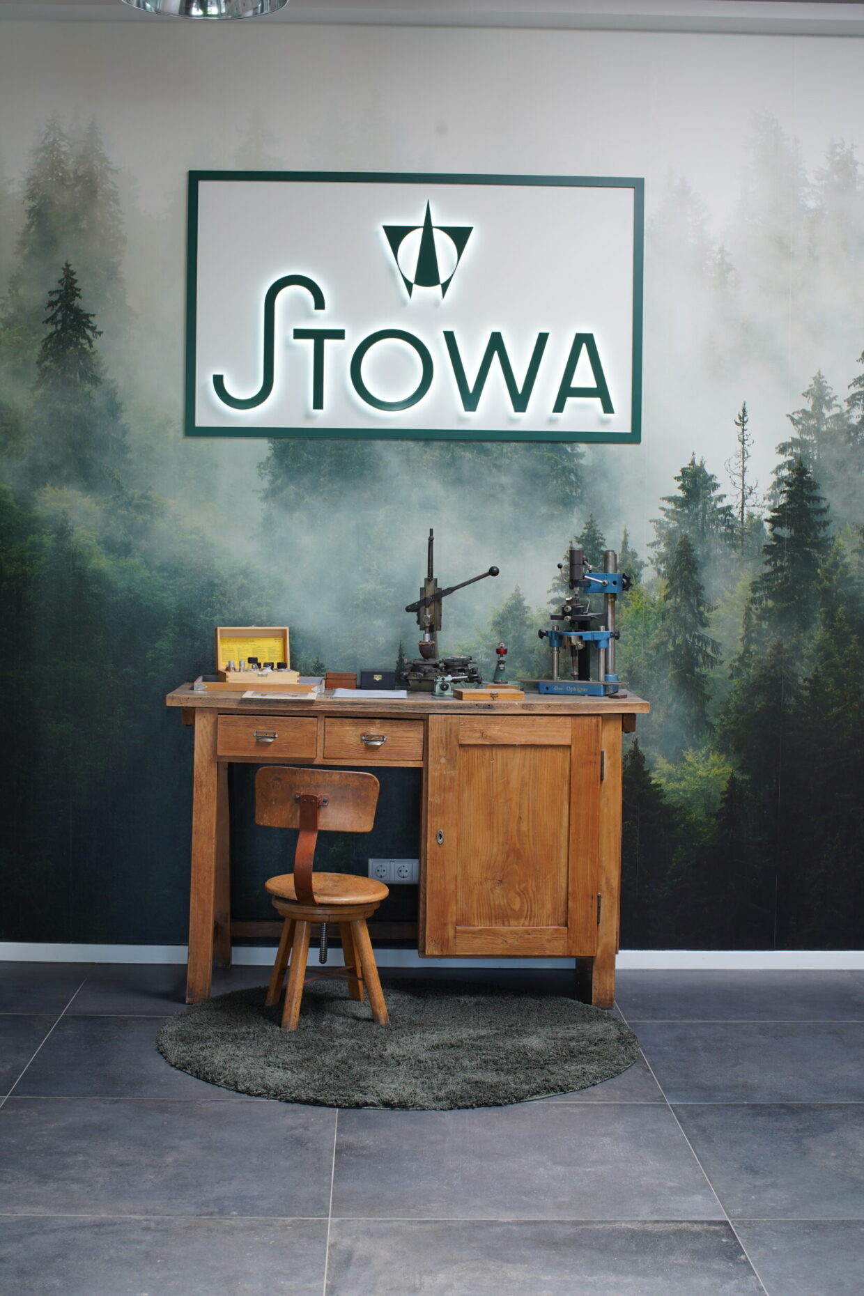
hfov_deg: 27.0
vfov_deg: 39.6
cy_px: 648
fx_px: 1800
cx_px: 432
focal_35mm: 50
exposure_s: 1/13
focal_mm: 50
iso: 200
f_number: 9
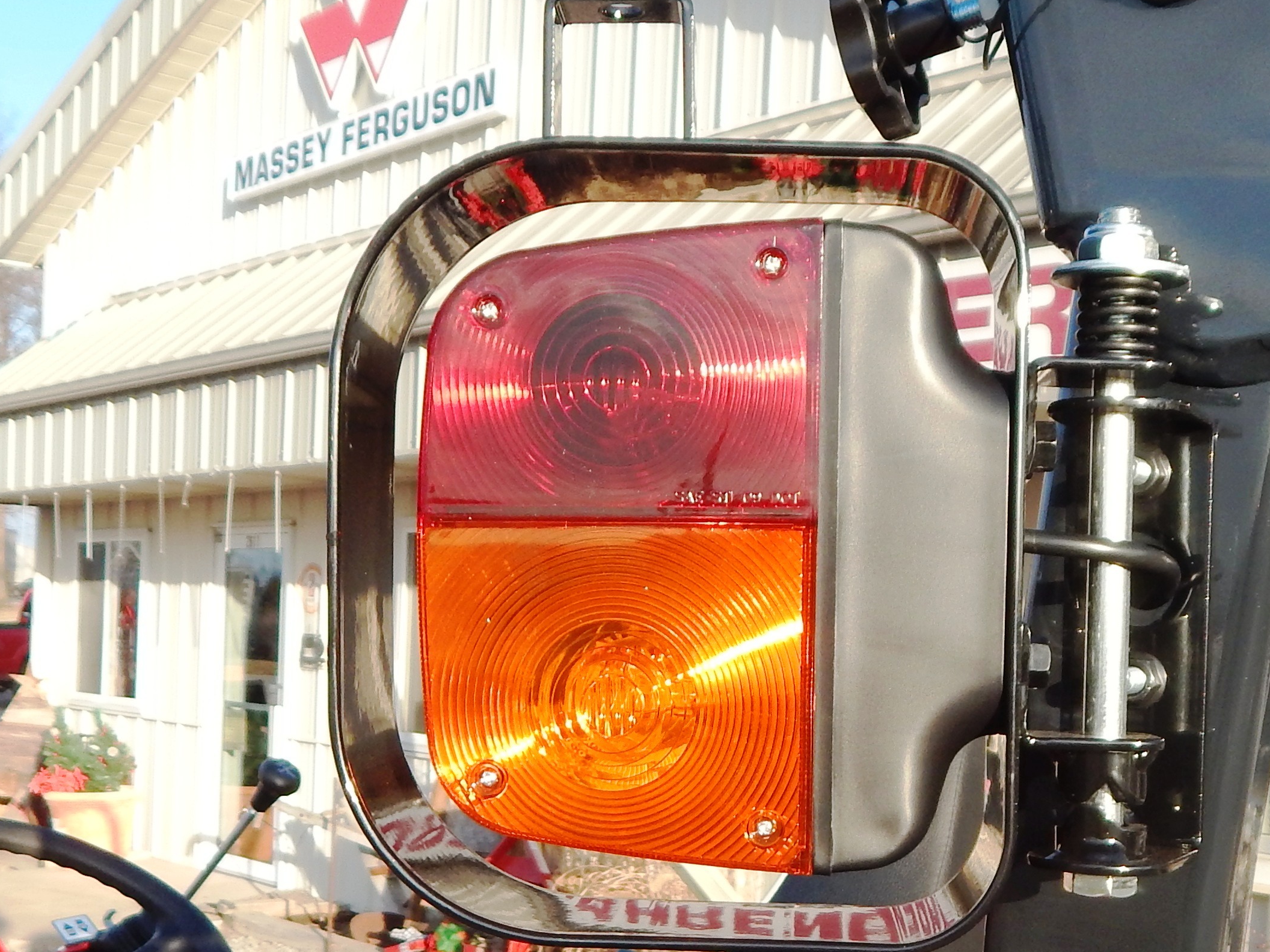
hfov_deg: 39.6
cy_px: 699
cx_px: 714
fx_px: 1761
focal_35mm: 48
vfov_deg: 29.8
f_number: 3
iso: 125
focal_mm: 4
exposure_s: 1/500
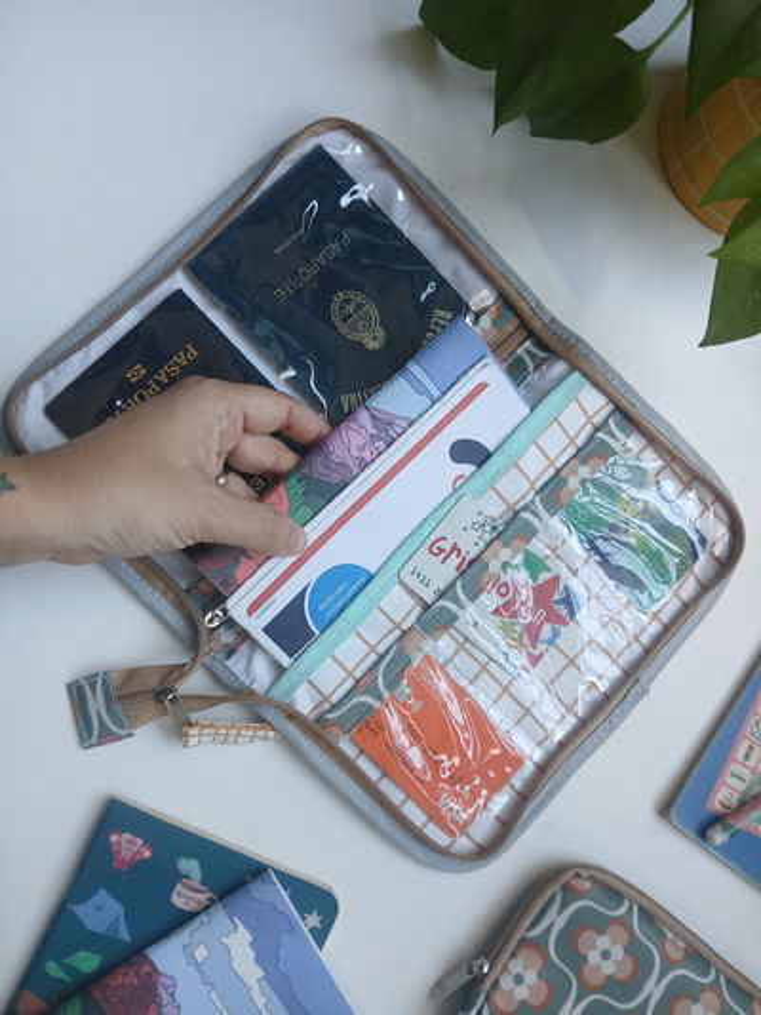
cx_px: 380
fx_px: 762
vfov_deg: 67.3
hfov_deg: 53.1
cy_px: 508
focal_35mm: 26
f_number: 1.8
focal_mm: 3.98
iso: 100
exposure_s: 1/50
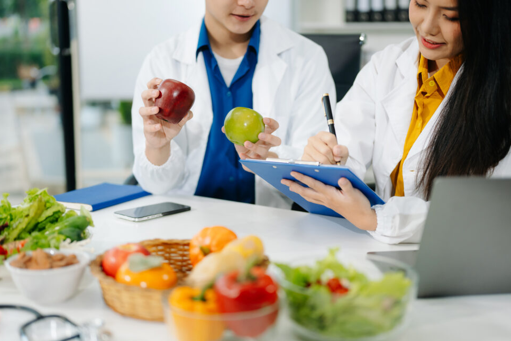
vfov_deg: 25.5
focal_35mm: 53
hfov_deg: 37.5
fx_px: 752
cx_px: 256
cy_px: 172
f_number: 1.8
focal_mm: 50
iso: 500
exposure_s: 1/250
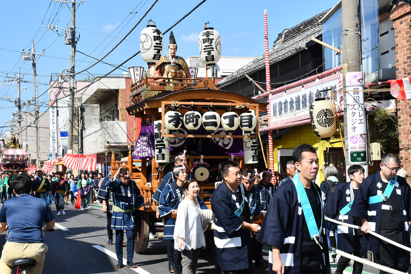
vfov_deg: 20.9
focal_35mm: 65
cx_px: 206
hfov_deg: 31.0
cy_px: 140
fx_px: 742
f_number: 13
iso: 500
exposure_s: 1/640
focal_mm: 42
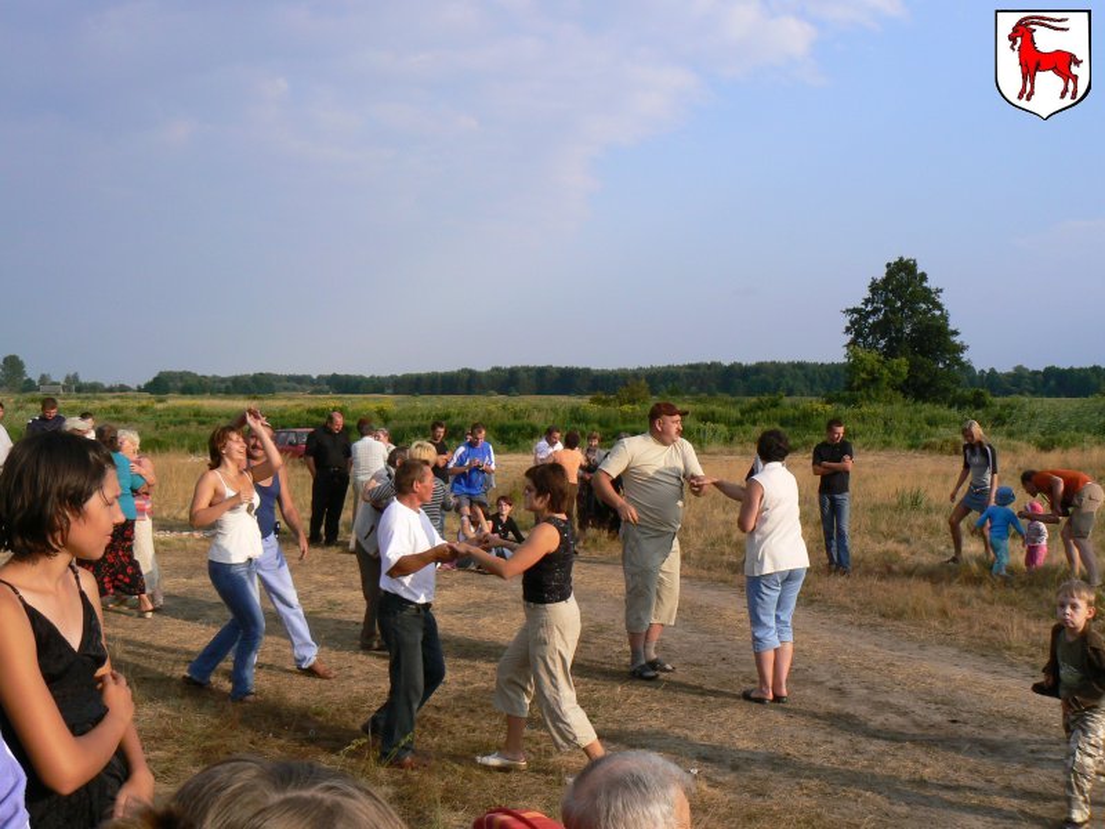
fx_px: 1245
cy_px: 414
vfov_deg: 36.8
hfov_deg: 47.9
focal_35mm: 39
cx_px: 552
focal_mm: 6.5
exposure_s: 1/400
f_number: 6.3
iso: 80
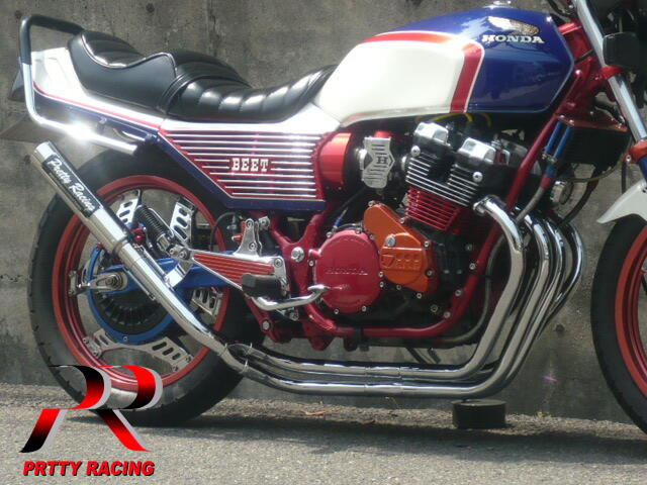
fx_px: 2224
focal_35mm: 119
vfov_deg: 12.5
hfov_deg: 16.6
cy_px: 242
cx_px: 324
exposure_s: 1/200
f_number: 5
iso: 100
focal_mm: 13
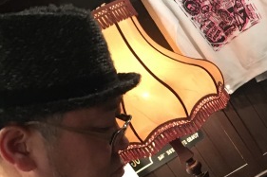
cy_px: 141
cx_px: 261
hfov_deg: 26.4
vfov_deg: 18.5
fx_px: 541
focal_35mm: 73
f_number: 2.2
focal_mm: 4.15
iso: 320
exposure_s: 1/15
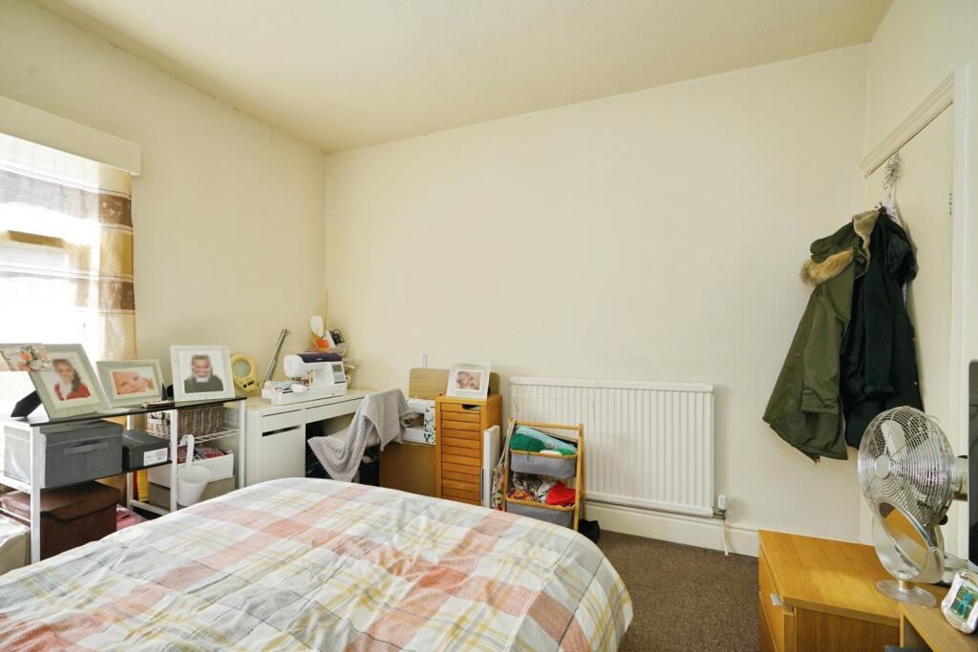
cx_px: 489
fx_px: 435
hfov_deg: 96.7
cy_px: 326
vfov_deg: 73.8
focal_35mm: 16
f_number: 7.1
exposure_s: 1/100
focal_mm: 16
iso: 1250
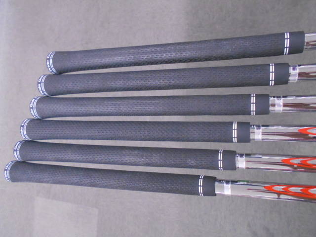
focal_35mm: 26
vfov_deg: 53.1
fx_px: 237
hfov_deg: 67.3
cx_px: 158
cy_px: 118
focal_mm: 4.6
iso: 800
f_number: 3.2
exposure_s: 1/40
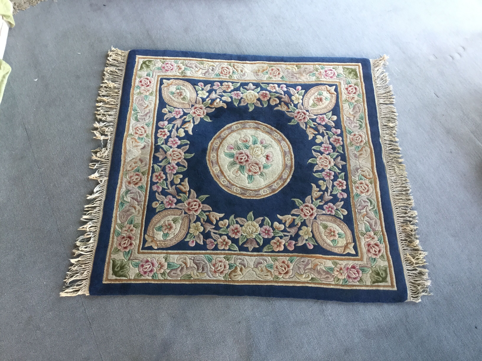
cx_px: 241
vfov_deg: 45.4
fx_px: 432
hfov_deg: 58.4
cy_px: 180
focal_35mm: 31
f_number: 2.4
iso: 64
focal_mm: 3.3
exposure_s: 1/33
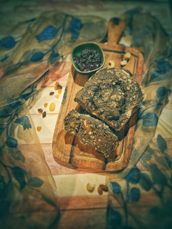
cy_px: 114
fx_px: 186
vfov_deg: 63.4
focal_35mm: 28
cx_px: 86
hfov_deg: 49.7
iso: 250
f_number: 1.8
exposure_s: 1/50
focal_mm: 3.99
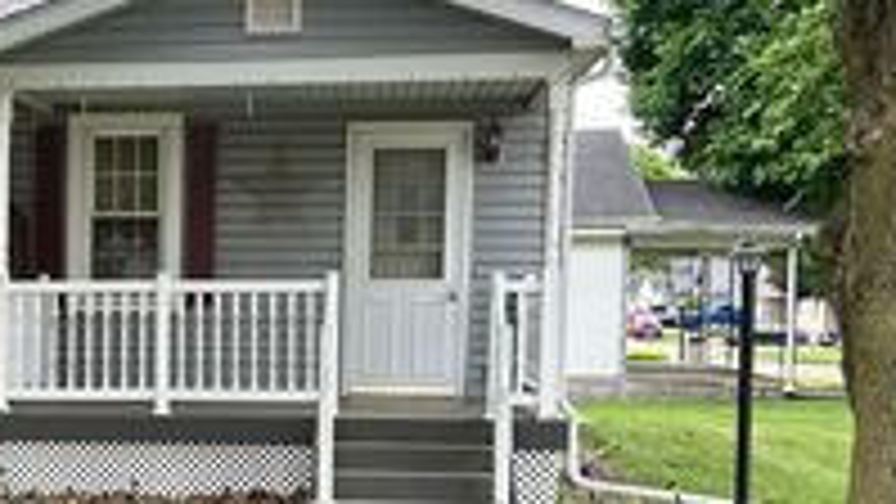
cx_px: 95
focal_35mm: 71
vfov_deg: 16.9
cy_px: 412
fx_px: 1687
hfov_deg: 28.6
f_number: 1.5
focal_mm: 5.7
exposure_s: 1/361
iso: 50
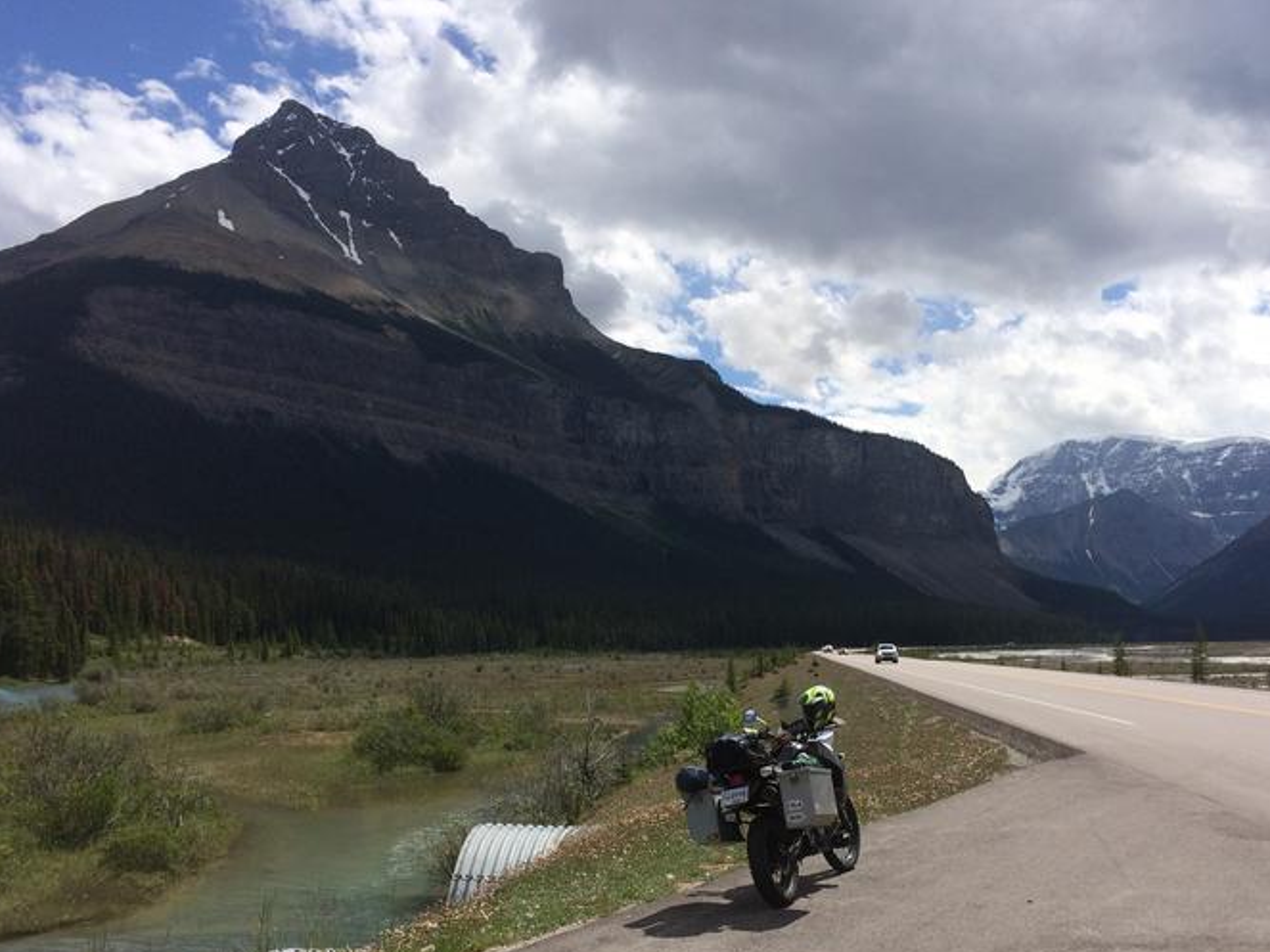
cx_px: 657
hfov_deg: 52.6
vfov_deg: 40.5
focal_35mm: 35
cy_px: 573
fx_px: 1284
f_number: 2.2
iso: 32
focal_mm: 4.15
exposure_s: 1/4115
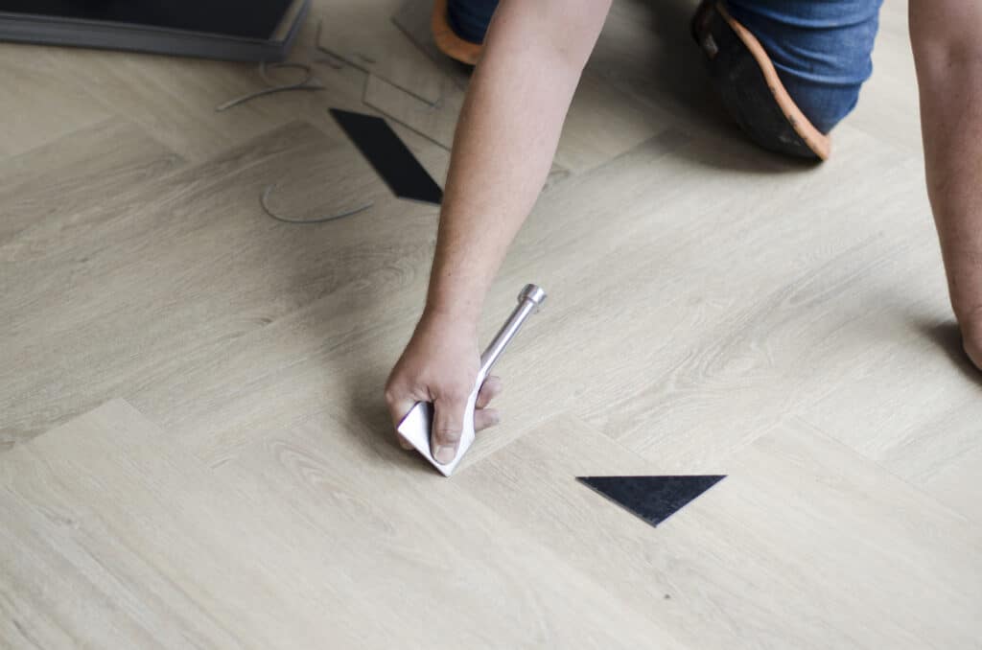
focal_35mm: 75
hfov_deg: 27.0
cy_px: 325
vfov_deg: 18.1
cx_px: 491
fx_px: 2041
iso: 320
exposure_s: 1/400
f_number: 1.8
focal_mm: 50
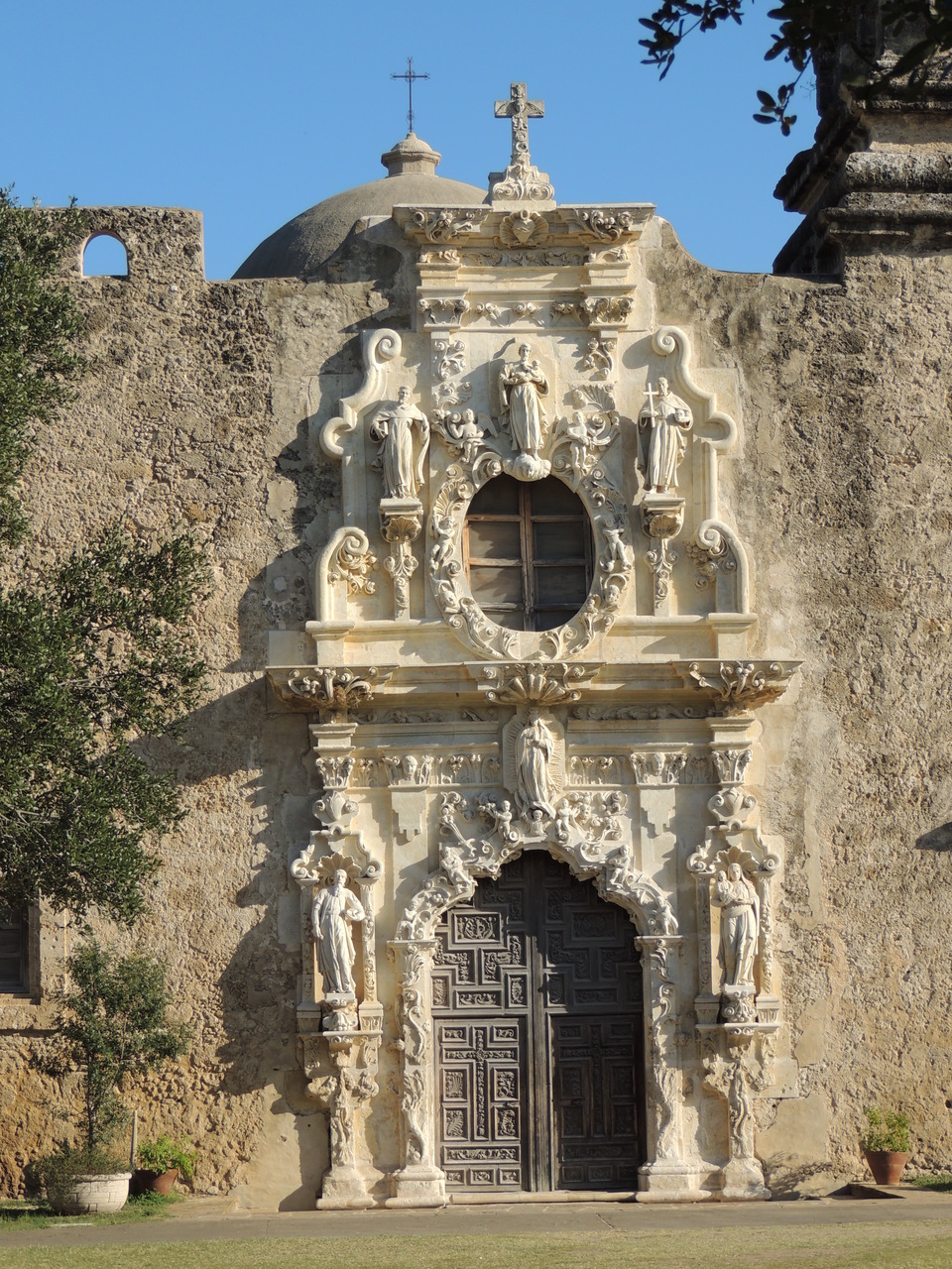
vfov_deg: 21.8
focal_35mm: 90
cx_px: 476
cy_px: 634
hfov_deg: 16.4
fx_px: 3300
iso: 100
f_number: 4.1
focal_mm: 16
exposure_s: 1/800
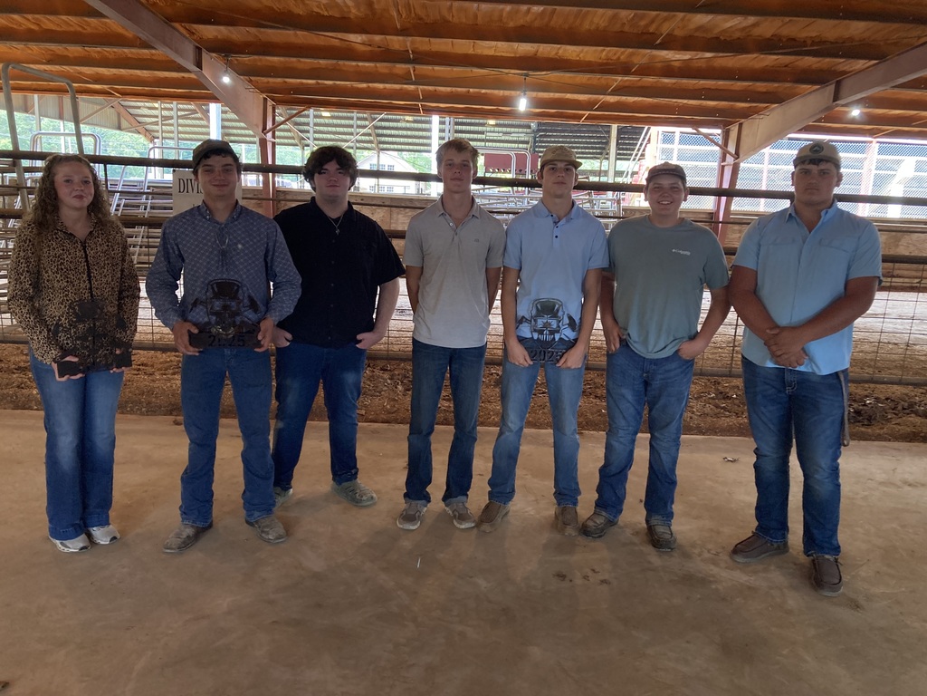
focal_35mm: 28
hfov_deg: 63.4
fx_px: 750
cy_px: 348
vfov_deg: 49.7
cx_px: 464
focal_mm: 3.99
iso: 80
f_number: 1.8
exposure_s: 1/60
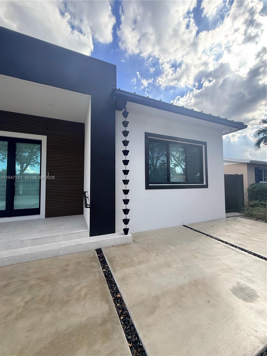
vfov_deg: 102.1
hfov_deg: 85.7
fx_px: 144
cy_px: 178
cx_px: 134
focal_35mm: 14
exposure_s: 1/742
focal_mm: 2.22
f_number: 2.2
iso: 64
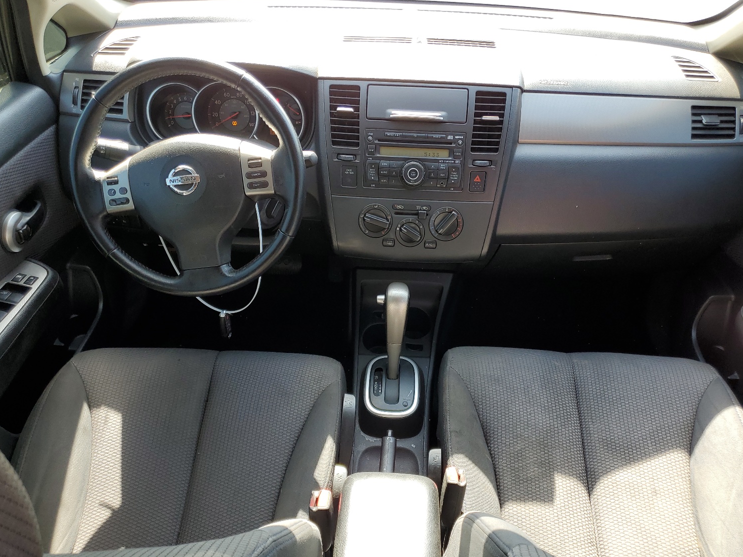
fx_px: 601
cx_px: 365
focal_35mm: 28
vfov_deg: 49.7
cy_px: 295
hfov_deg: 63.4
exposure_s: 1/147
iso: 50
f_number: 1.5
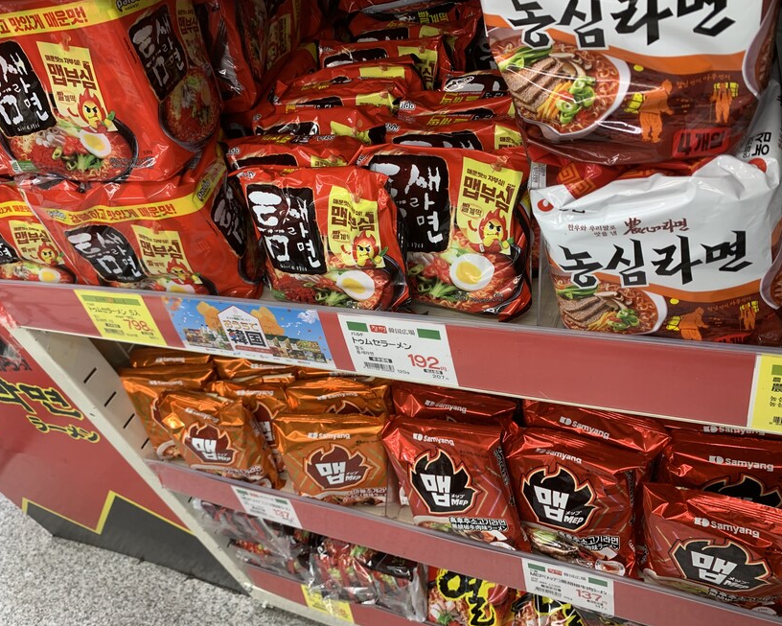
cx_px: 360
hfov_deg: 62.1
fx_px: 648
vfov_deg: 51.5
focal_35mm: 28
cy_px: 306
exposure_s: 1/100
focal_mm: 4.25
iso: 64
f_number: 1.8
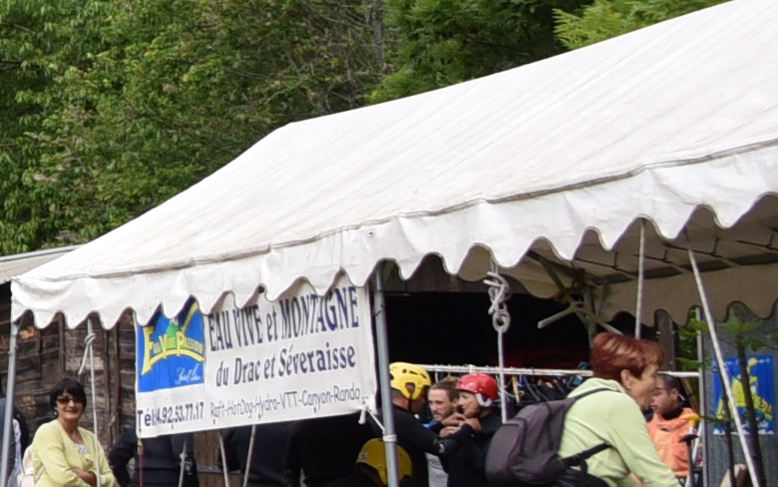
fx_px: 3500
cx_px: -1348
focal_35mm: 165
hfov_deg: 10.2
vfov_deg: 7.8
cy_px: -303
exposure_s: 1/500
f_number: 8
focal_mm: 28
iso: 500
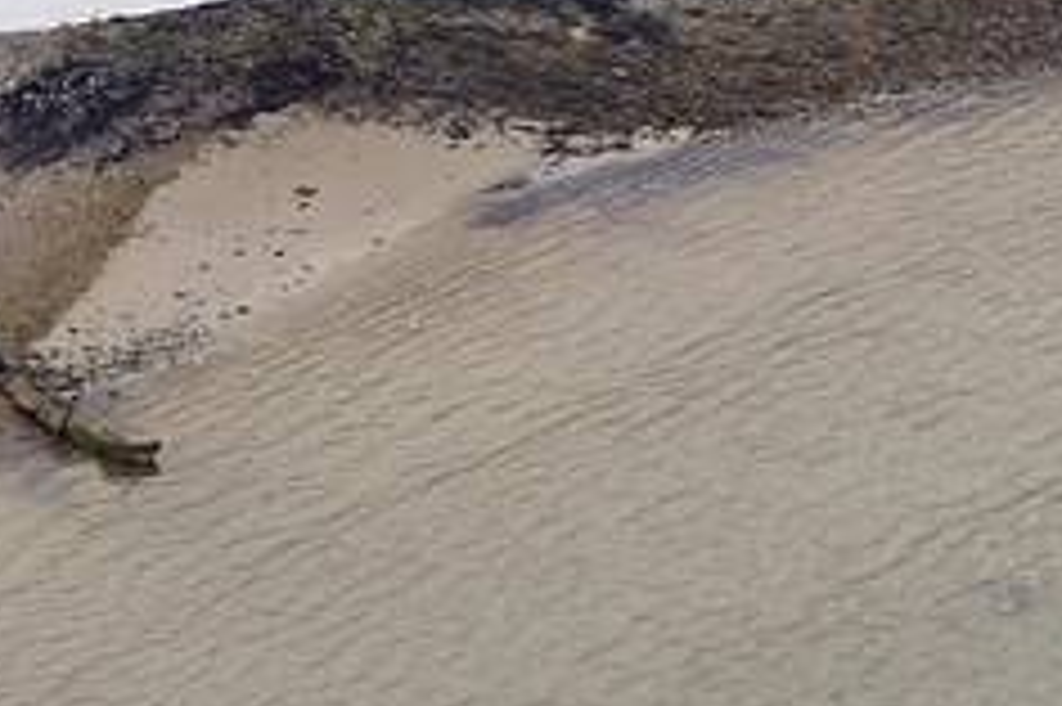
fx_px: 23170
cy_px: 243
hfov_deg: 2.6
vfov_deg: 1.7
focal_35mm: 786
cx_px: -2052
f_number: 6.3
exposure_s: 1/800
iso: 400
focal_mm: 116
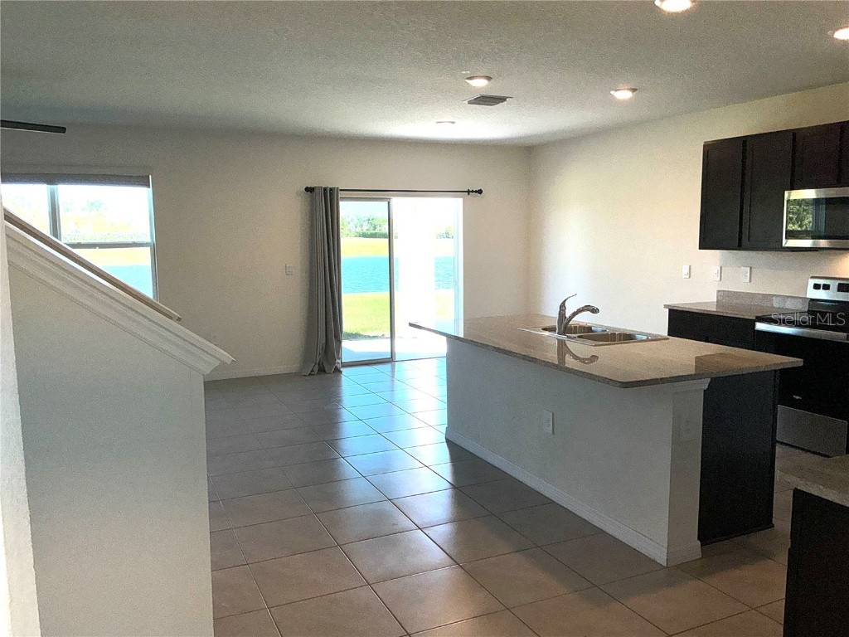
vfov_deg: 49.7
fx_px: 687
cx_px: 424
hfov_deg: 63.4
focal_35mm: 28
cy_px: 318
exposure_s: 1/344
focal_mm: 3
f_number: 1.8
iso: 16
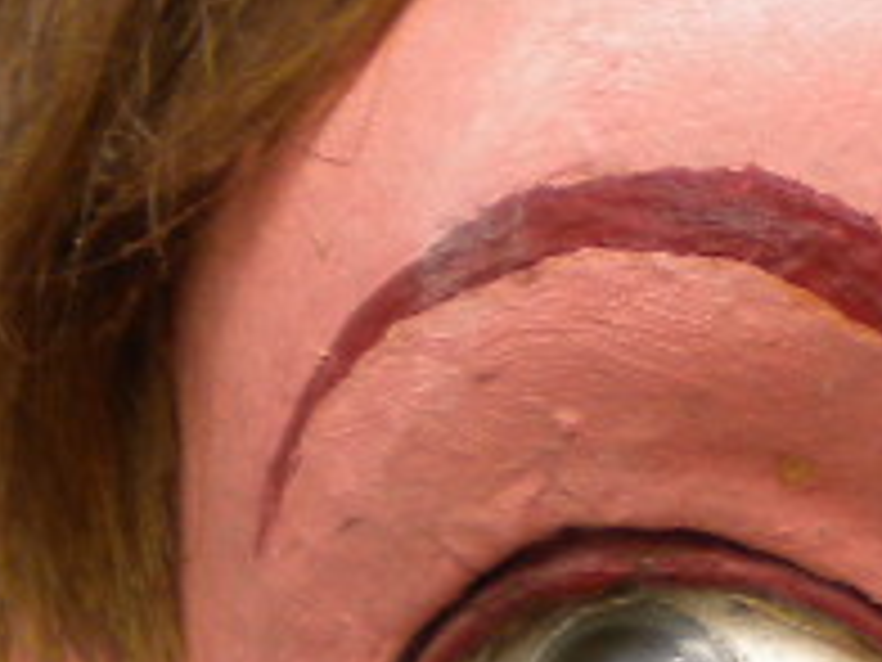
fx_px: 4663
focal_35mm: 183
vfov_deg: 8.0
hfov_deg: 10.6
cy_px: 851
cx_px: 1035
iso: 80
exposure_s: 1/73.7
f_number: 3.1
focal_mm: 6.3
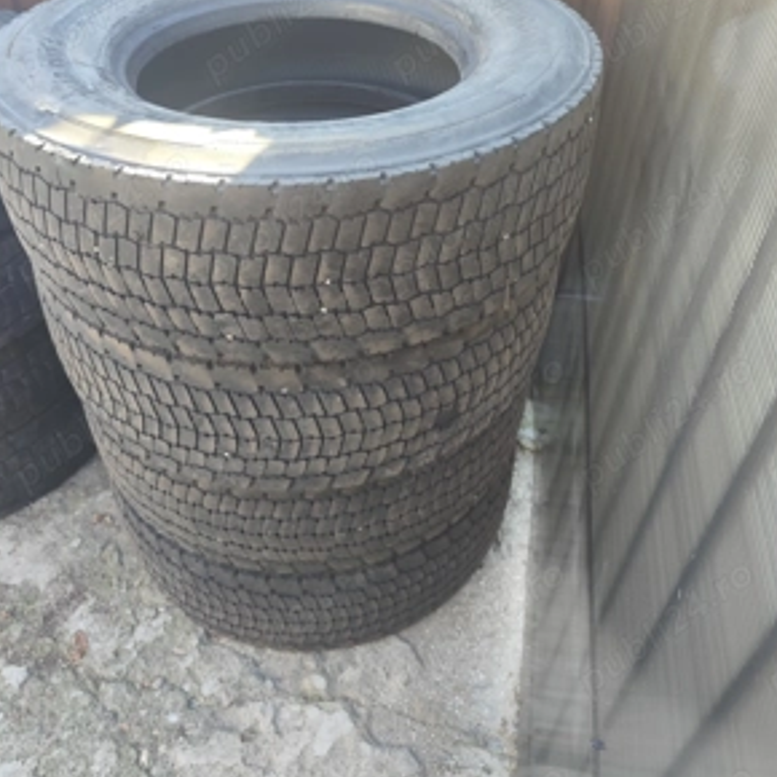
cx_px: 383
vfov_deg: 56.2
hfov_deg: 57.3
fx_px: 711
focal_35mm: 28
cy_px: 263
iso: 160
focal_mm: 6.19
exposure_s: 1/100
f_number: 1.65
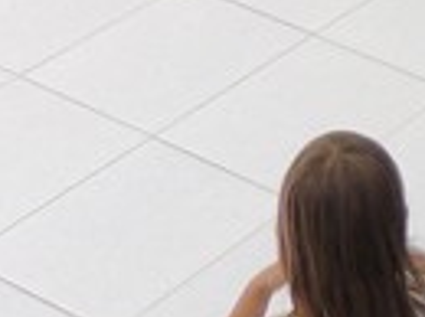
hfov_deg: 10.4
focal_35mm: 148
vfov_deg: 9.4
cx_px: 1193
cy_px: -291
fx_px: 1814
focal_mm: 4.3
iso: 320
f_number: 3
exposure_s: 1/30
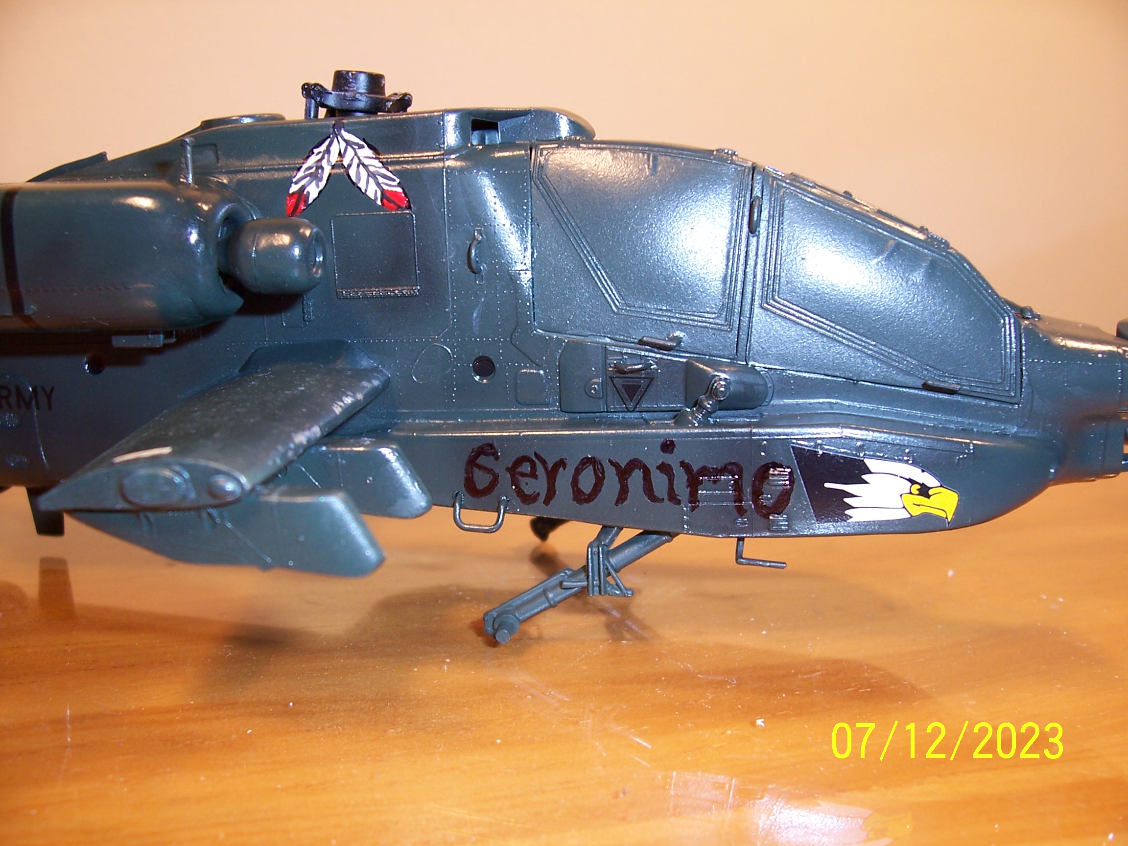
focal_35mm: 34
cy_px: 423
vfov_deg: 41.8
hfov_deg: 54.0
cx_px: 564
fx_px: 1108
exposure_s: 1/60
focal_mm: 5.6
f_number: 2.7
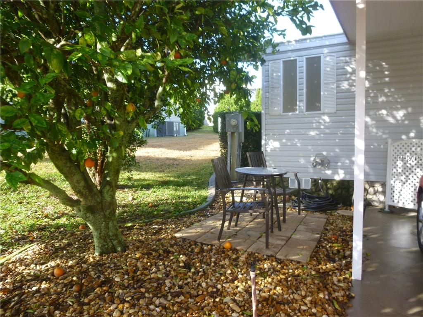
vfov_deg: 54.9
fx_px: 305
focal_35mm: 25
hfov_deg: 69.4
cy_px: 158
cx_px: 212
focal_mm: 4.5
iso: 100
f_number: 3.1
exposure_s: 1/100
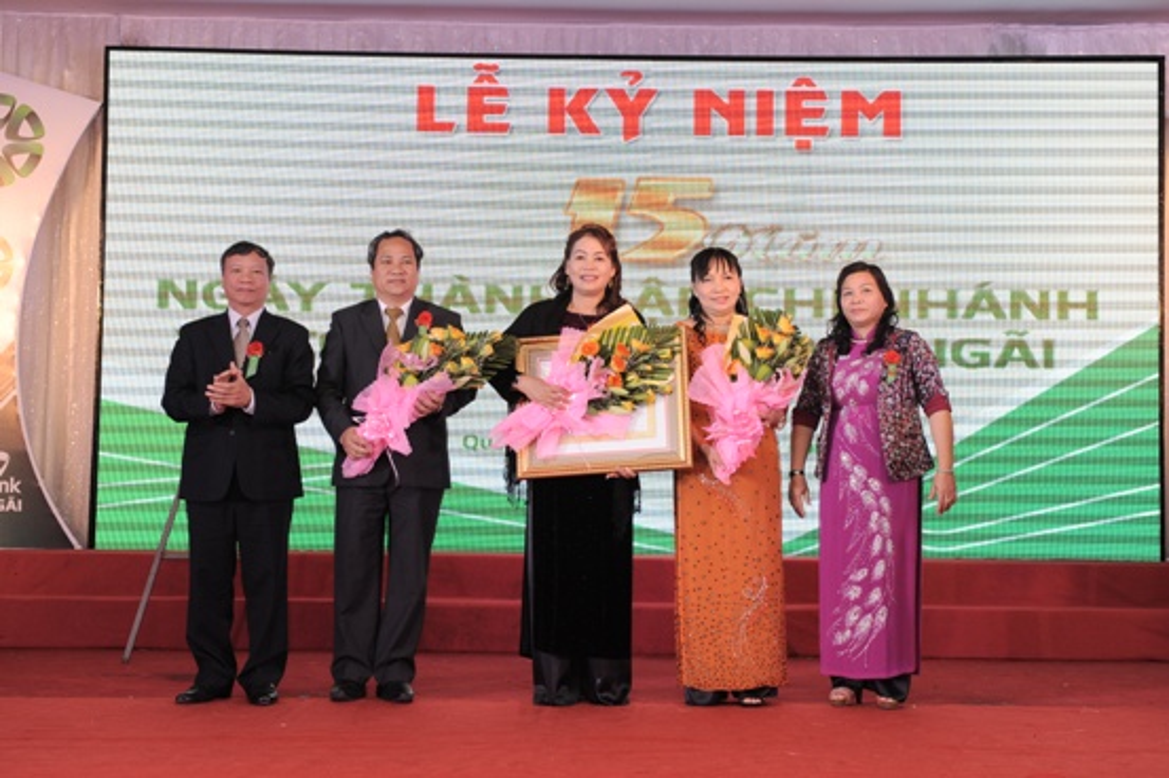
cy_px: 389
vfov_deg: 24.6
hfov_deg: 36.3
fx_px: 1785
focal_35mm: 55
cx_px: 584
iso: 800
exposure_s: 1/100
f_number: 7.1
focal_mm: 55
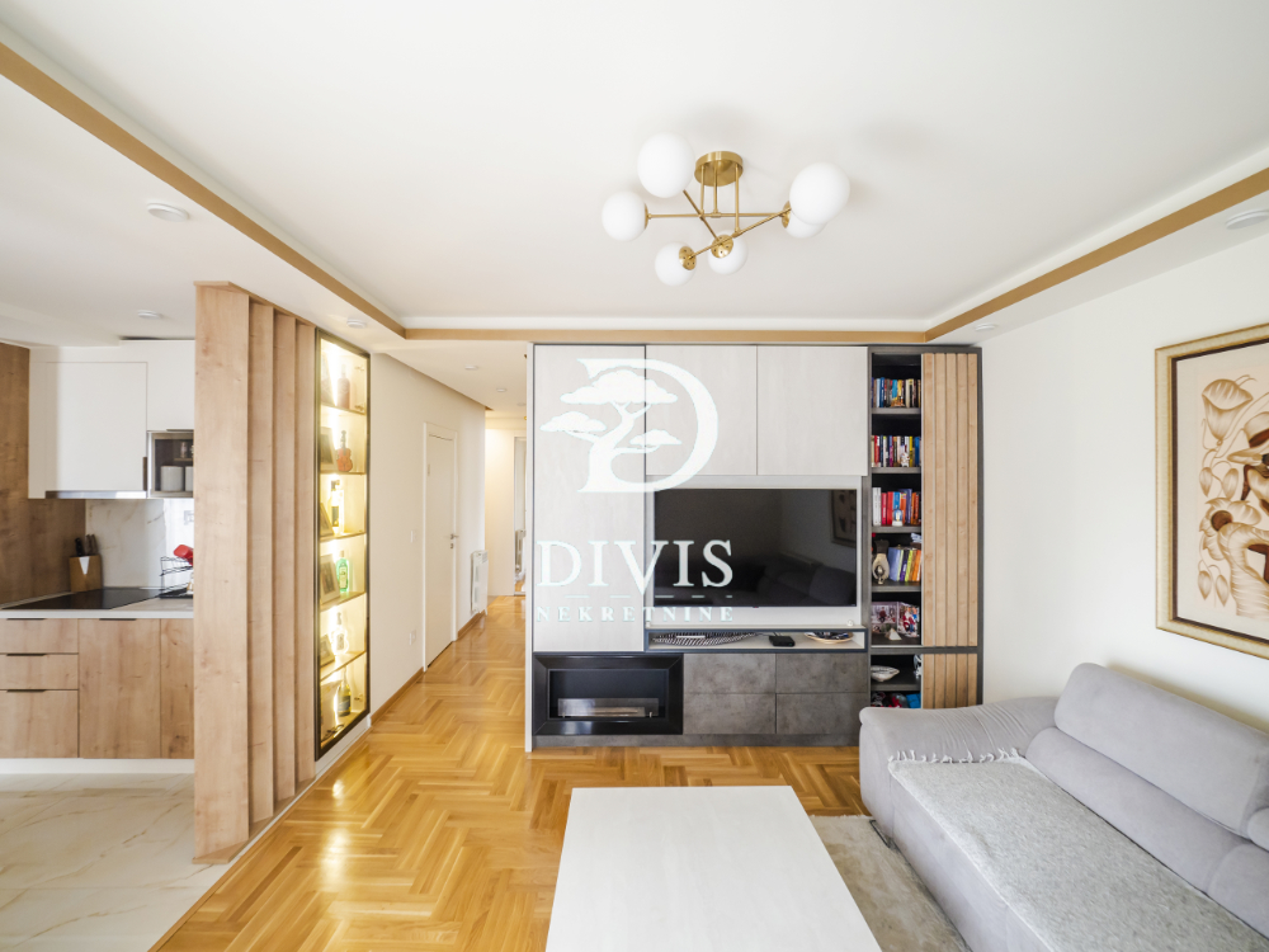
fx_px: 513
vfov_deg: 85.7
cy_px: 476
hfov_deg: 102.1
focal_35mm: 14
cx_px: 634
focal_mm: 7
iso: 400
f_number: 4
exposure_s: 1/20
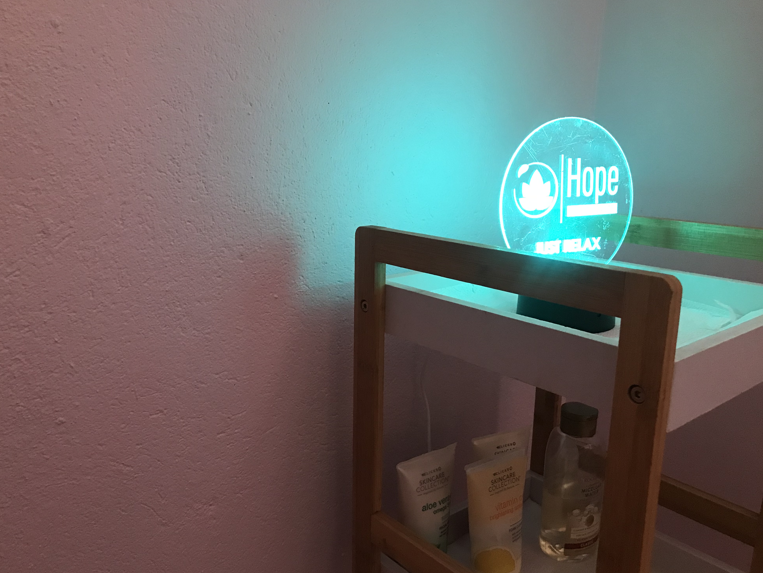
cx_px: 374
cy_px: 291
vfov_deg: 48.2
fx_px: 639
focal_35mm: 29
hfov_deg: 61.7
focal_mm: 3.99
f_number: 1.8
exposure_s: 1/17
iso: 80
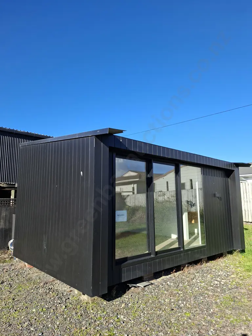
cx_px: 126
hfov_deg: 58.9
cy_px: 168
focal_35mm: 23
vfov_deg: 73.9
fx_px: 223
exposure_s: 1/1202
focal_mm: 5.54
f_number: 1.8
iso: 50
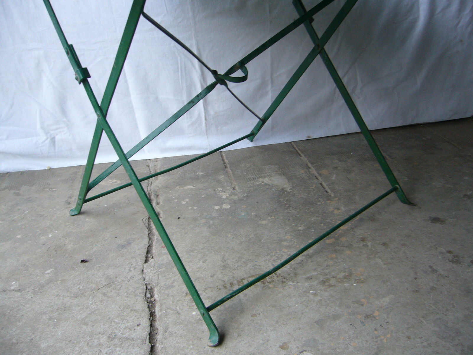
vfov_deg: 40.7
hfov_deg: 52.6
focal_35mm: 35
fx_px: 478
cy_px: 178
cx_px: 236
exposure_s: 1/15
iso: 100
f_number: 2.8
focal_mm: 5.8
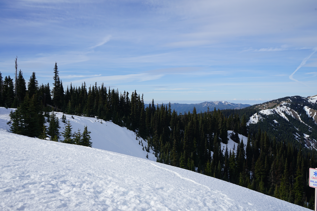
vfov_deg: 46.4
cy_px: 106
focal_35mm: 28
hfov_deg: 65.5
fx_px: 247
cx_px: 158
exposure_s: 1/200
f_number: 11
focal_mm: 28
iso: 100
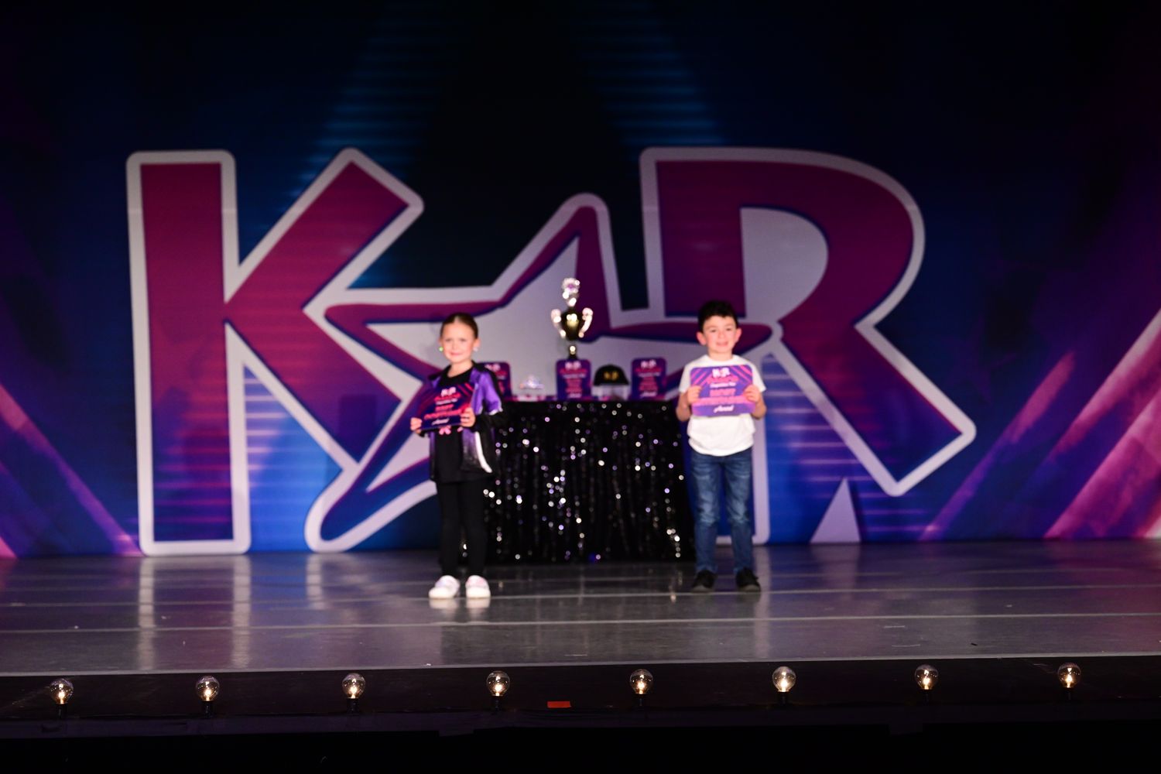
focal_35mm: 70
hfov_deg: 28.8
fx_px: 2257
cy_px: 387
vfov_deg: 19.5
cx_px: 580
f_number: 3.5
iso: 2500
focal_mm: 70
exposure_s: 1/1000
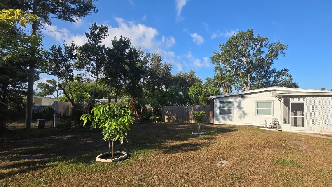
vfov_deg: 60.9
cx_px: 196
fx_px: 158
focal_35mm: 18
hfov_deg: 91.7
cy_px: 102
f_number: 2.2
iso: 25
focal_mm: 1.7
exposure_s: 1/900
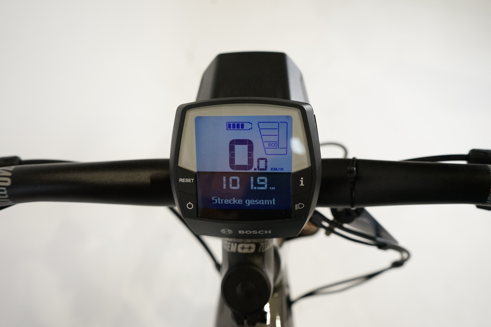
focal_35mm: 28
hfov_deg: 65.5
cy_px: 164
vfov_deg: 46.4
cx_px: 246
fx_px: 382
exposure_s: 1/200
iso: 2500
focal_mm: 28
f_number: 5.6
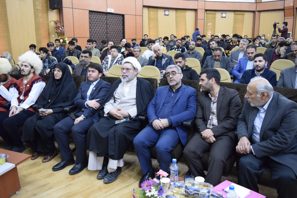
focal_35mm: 27
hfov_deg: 67.4
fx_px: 223
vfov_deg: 48.0
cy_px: 99
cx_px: 148
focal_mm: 18
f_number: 3.5
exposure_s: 1/50
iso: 5000
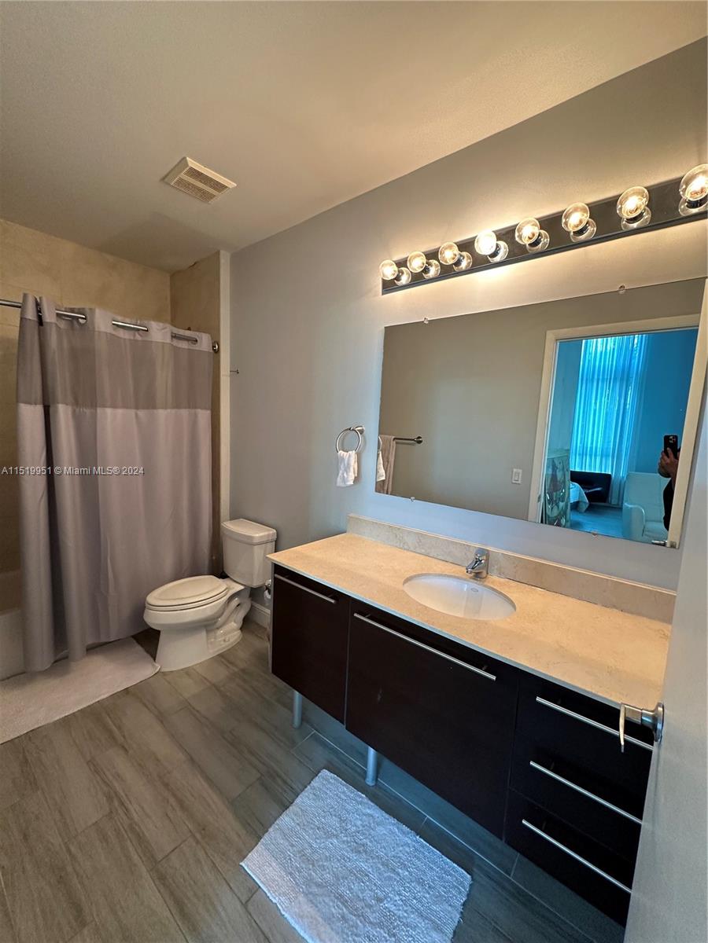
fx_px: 382
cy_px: 472
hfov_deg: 85.7
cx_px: 354
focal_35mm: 14
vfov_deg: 102.1
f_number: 2.2
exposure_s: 1/60
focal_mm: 2.22
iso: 200
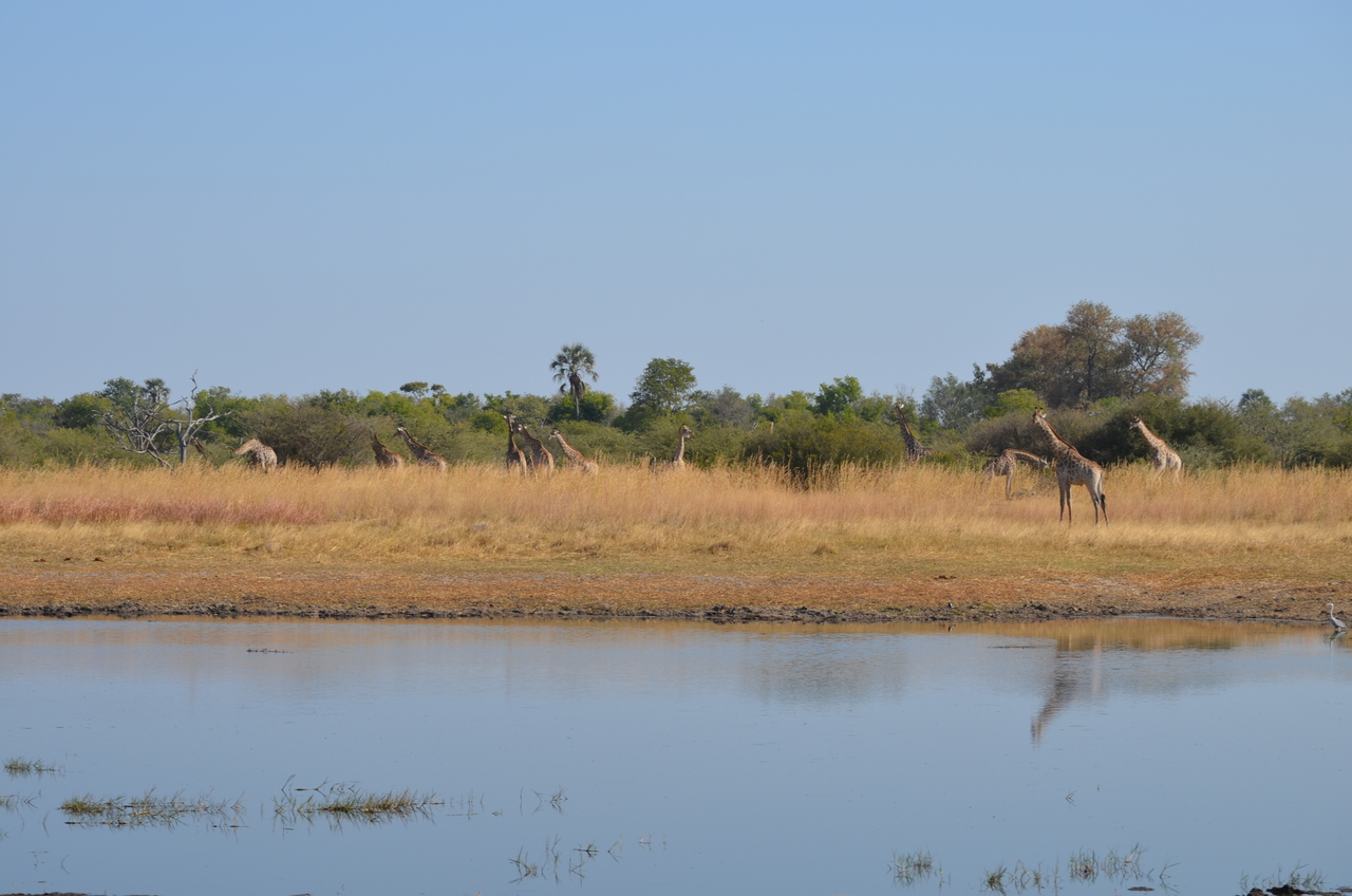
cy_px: 448
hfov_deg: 15.9
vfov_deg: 10.6
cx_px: 676
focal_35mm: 129
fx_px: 4835
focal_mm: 86
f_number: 9
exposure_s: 1/320
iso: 100
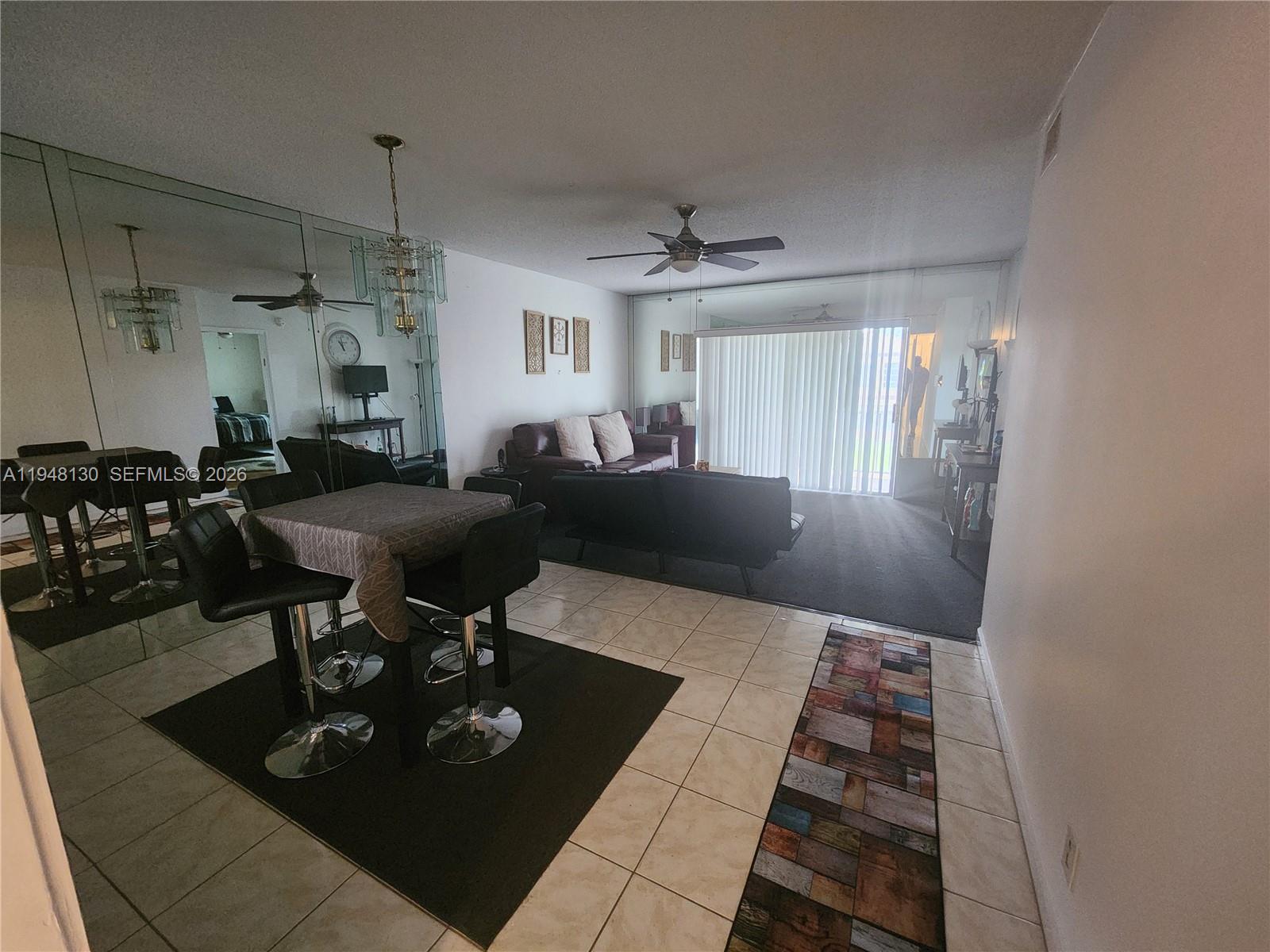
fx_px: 477
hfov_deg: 106.2
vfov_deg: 89.9
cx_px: 635
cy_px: 476
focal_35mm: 13
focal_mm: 2.2
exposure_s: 1/30
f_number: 2.2
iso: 640
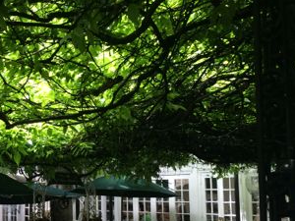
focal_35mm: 64
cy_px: 132
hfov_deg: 28.6
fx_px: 545
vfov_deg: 22.9
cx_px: 8
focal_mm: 4.12
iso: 64
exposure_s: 1/120
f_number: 2.2
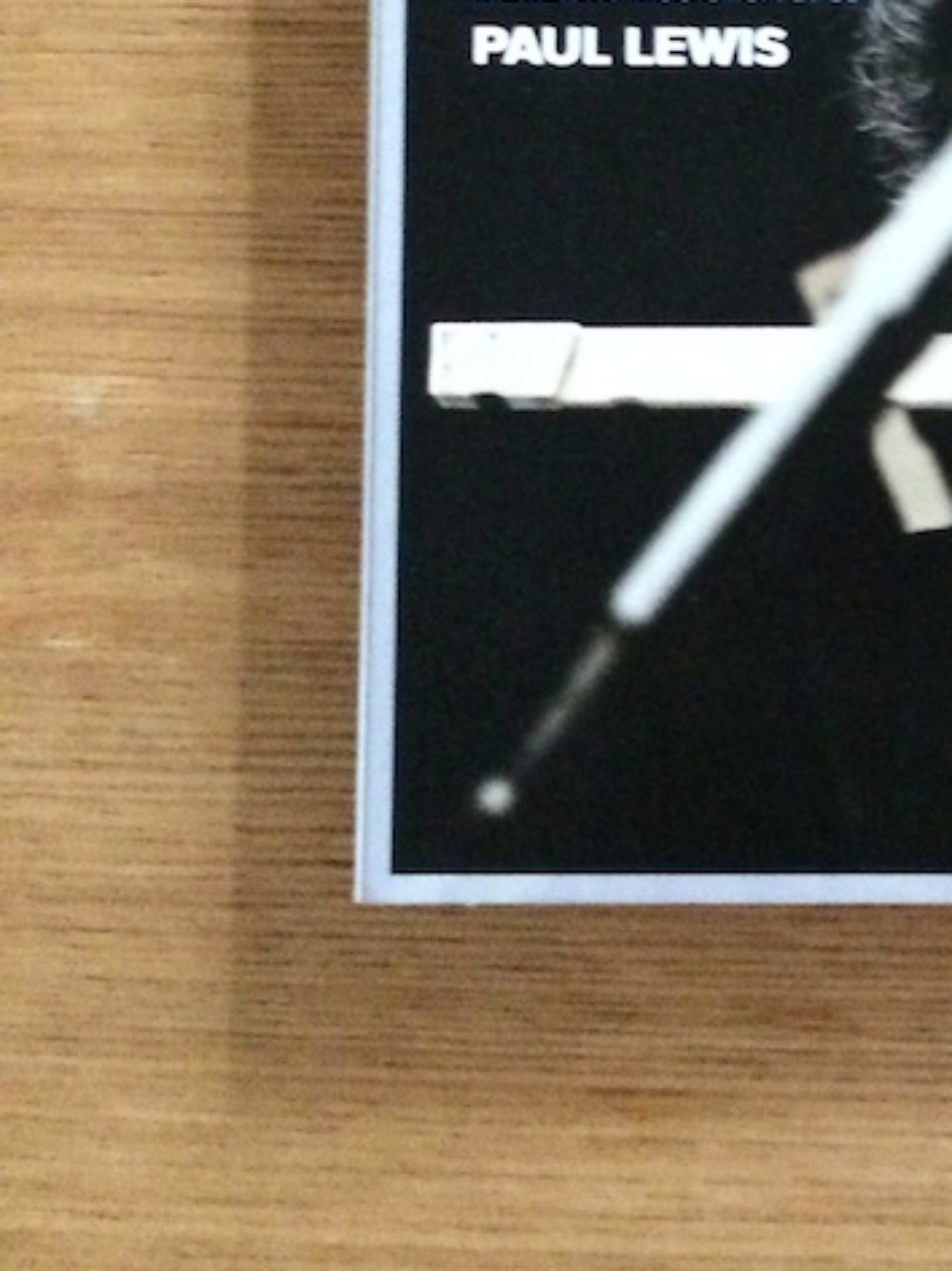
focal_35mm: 65
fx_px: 2387
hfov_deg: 21.5
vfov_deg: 29.3
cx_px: 1030
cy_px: 306
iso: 800
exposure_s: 1/15
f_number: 2.2
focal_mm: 4.12
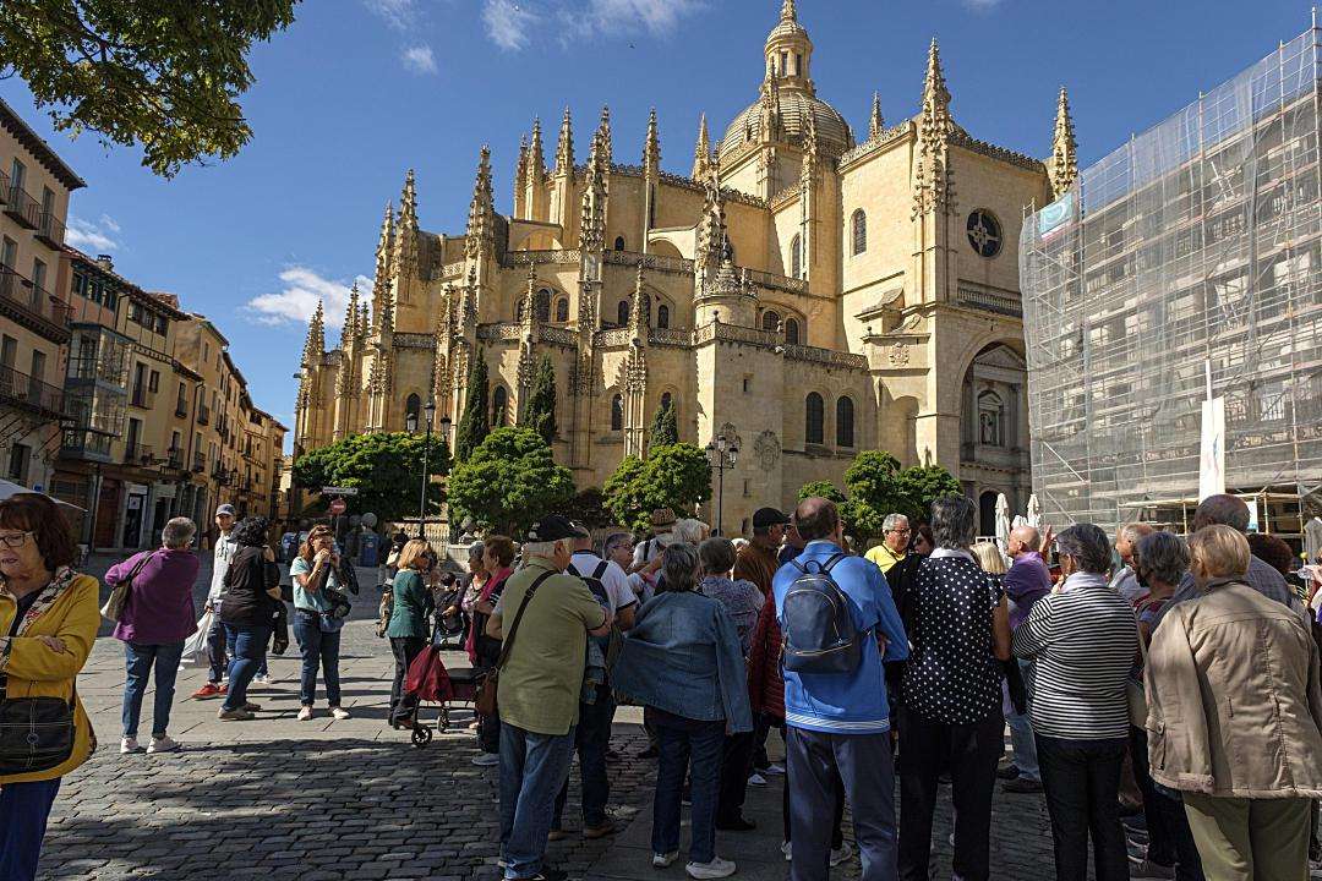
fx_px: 881
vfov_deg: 53.1
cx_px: 661
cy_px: 440
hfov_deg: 73.7
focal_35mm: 24
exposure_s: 1/800
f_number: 8
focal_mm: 16
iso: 400
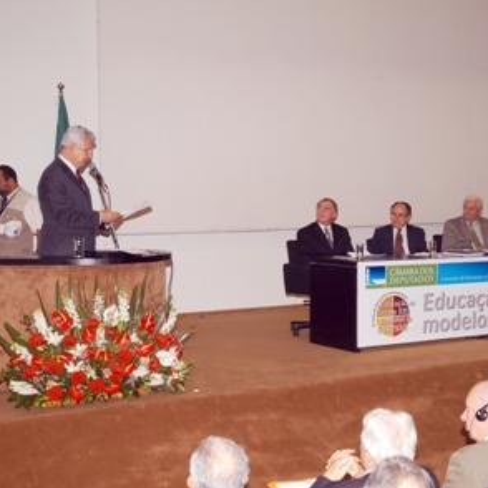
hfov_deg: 25.9
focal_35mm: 66
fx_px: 1053
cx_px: 344
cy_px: 244
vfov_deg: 26.1
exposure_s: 1/60
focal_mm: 34
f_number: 5.6
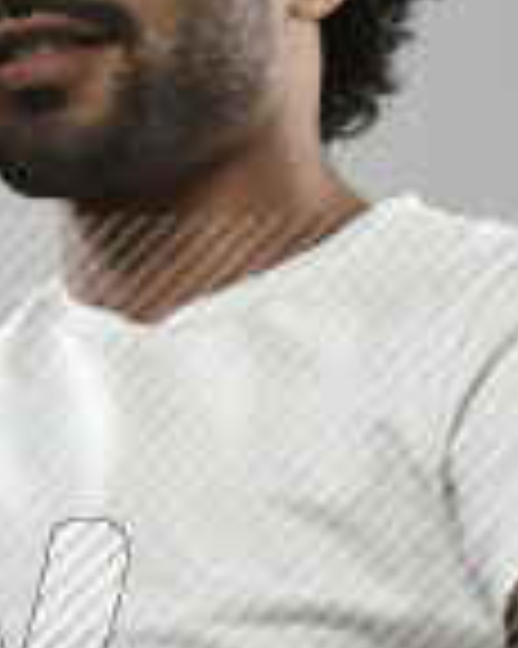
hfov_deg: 4.1
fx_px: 7213
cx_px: -257
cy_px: 990
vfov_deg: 5.1
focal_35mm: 376
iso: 400
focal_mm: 48
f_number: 6.3
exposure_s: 1/125
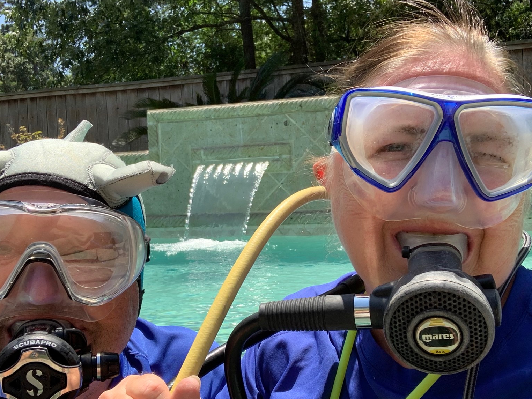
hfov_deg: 43.8
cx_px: 256
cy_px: 220
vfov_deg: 33.6
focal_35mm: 43
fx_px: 661
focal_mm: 2.87
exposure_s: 1/527
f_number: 2.2
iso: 16
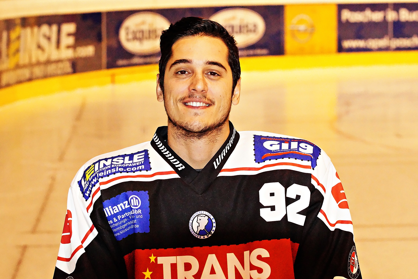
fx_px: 1219
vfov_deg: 13.0
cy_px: 140
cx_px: 209
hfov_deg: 19.5
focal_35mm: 105
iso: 6400
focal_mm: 70
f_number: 5
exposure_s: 1/160
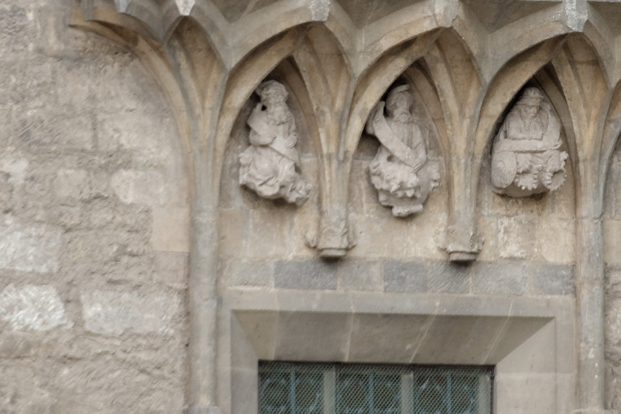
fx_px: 9157
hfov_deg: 3.9
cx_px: 474
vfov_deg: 2.6
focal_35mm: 531
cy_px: -76
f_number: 5.6
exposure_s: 1/100
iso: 400
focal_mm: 135
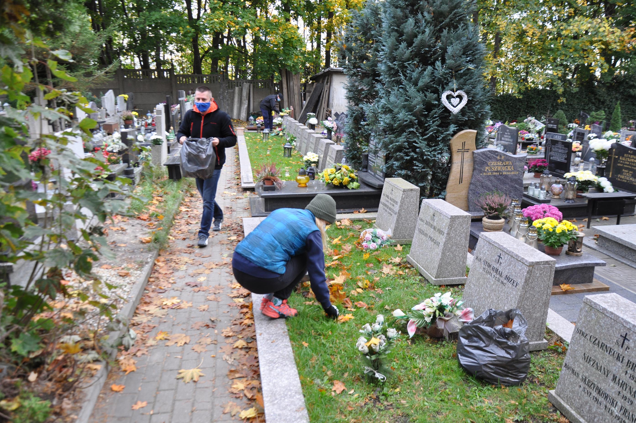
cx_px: 318
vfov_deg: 47.8
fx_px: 476
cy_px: 212
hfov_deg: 67.4
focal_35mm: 27
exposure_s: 1/125
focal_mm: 18
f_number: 5.6
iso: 400
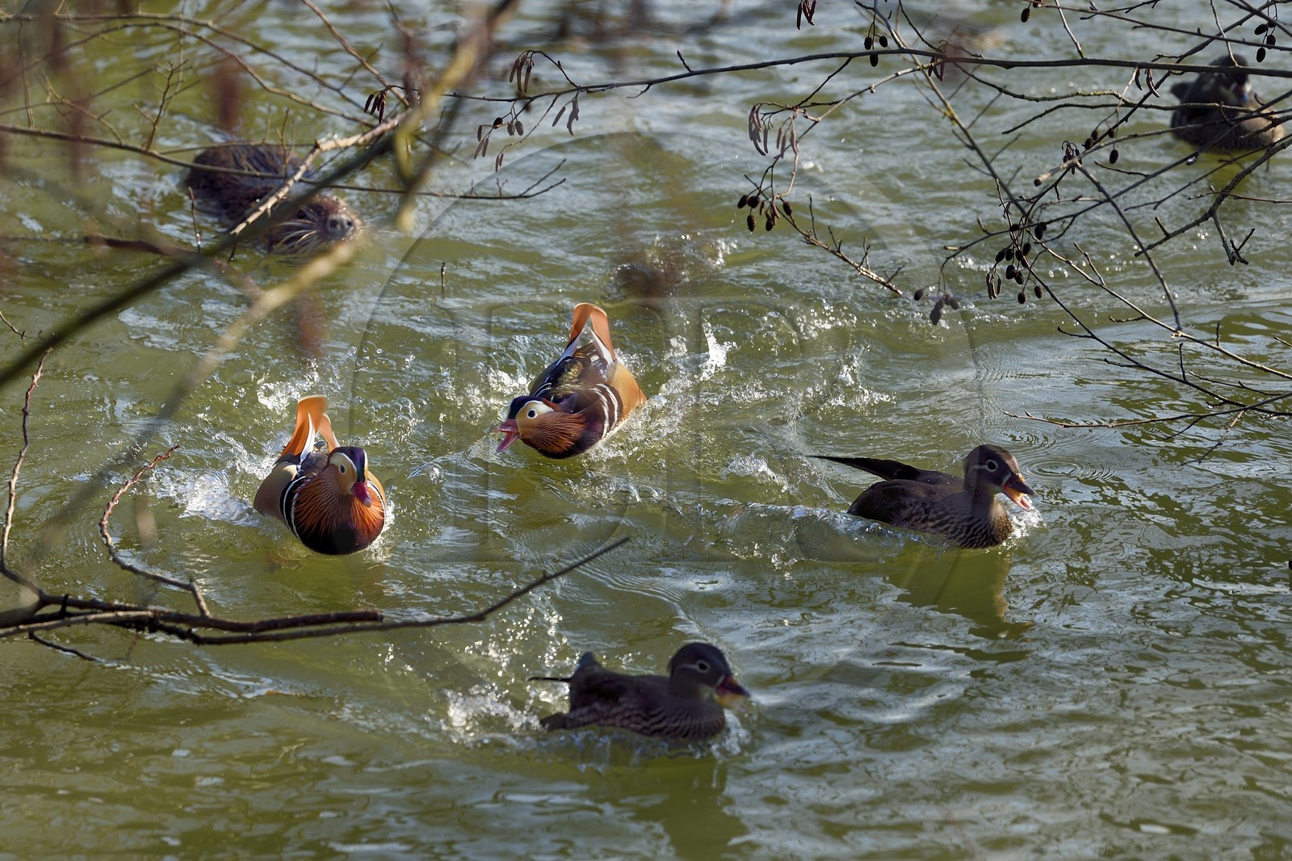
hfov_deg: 10.3
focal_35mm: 200
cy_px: 430
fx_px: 7176
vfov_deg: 6.9
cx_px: 646
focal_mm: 200
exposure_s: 1/500
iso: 200
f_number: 5.6
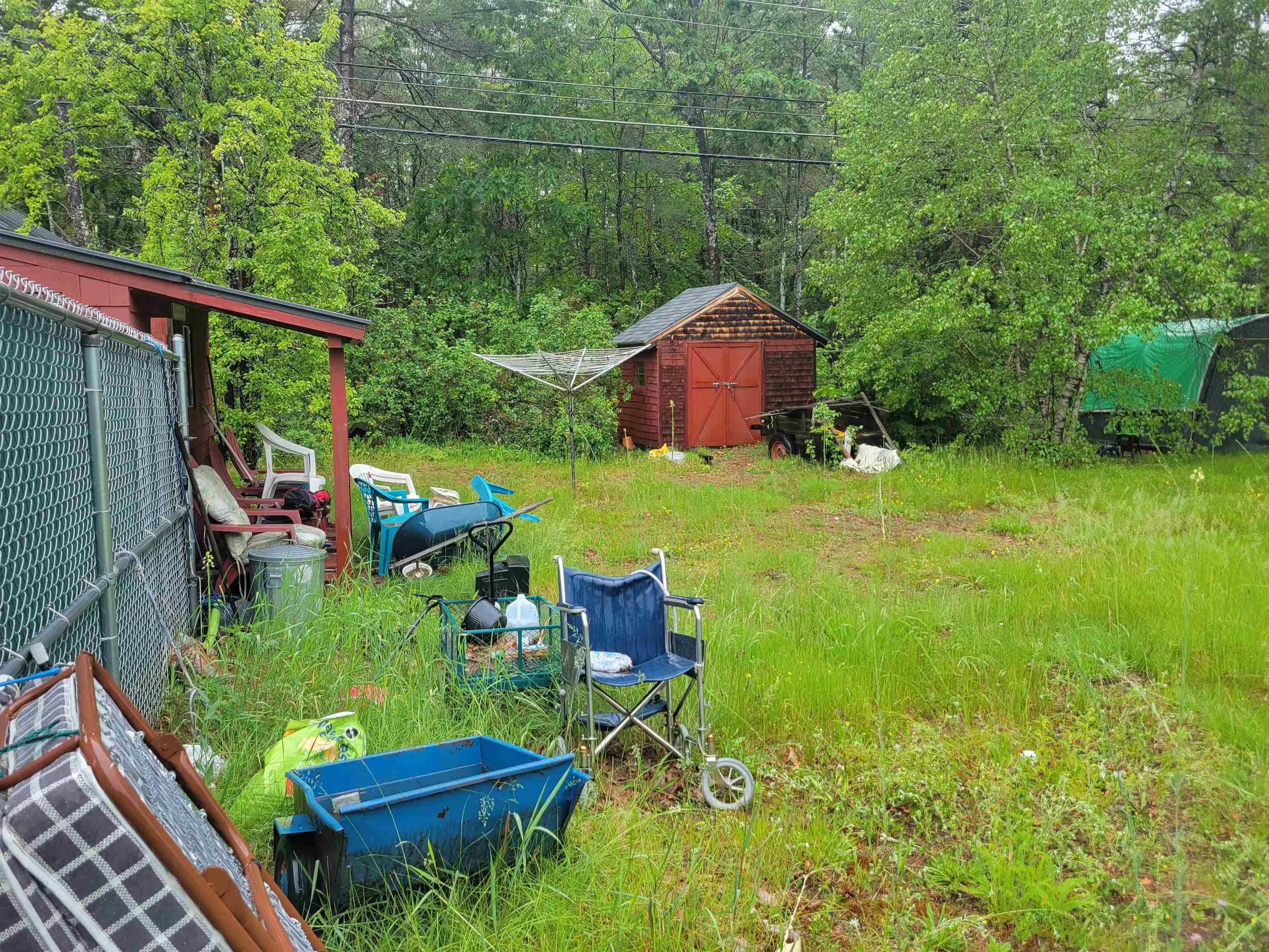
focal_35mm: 26
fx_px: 953
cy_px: 476
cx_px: 634
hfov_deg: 67.3
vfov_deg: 53.1
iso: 40
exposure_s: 1/124
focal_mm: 5.4
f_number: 1.8
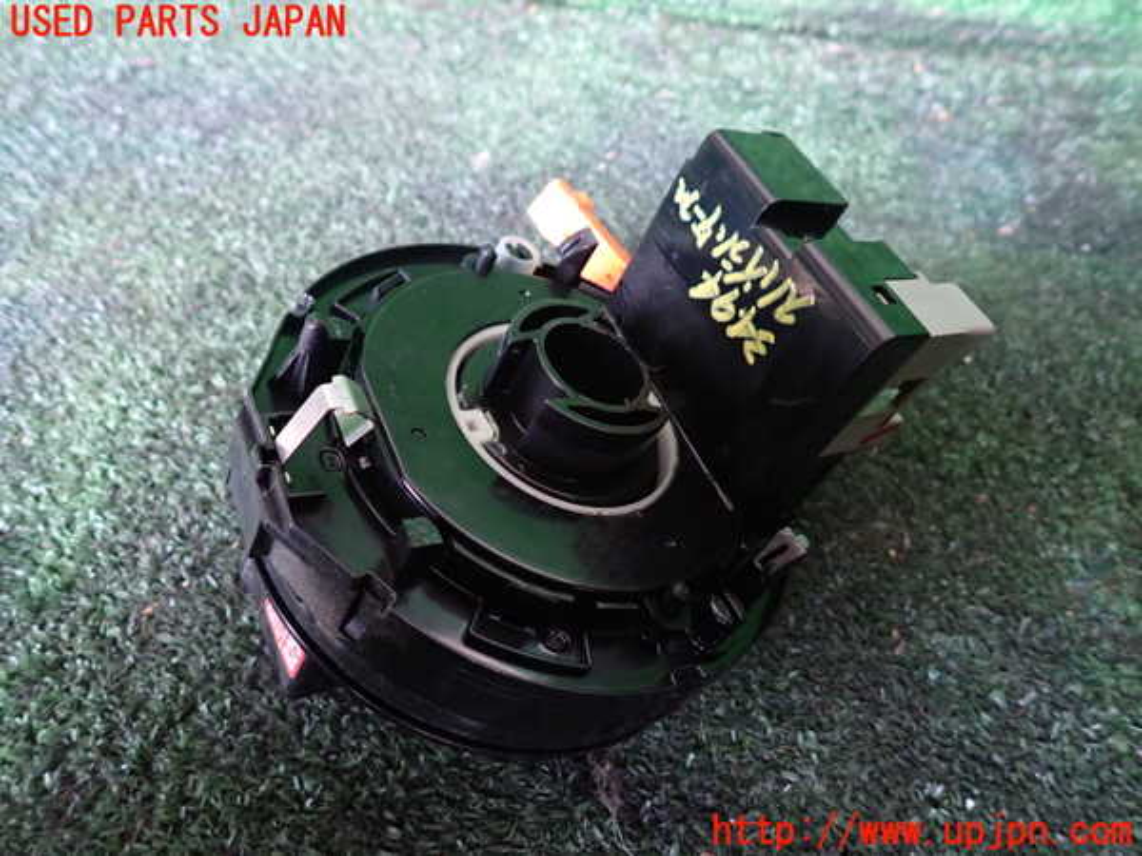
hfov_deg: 69.4
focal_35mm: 25
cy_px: 428
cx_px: 571
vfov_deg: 54.9
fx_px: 825
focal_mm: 4.5
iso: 800
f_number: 2
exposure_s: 1/13
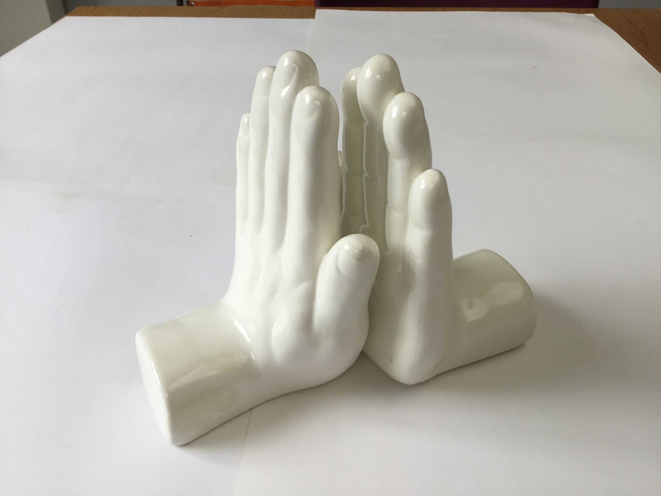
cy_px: 248
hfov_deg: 58.4
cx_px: 330
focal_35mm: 31
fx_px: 592
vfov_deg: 45.4
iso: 25
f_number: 2.4
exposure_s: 1/114
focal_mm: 3.3
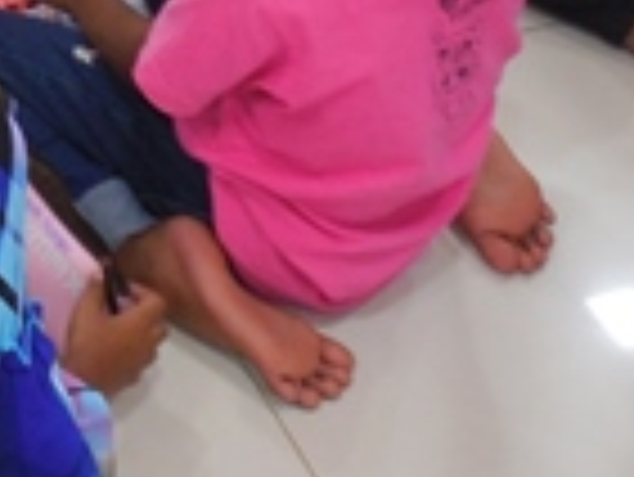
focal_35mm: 118
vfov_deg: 11.2
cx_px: -432
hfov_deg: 14.9
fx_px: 2163
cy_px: -522
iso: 200
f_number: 3.5
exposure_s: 1/30
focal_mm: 4.6
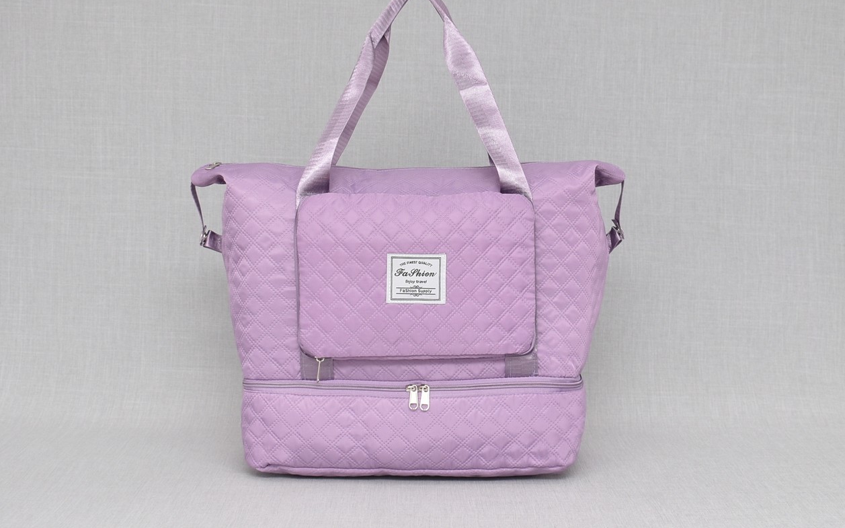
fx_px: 1220
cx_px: 419
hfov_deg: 38.2
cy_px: 241
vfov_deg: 24.4
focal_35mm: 53
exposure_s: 1/60
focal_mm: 34
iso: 100
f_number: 5.6
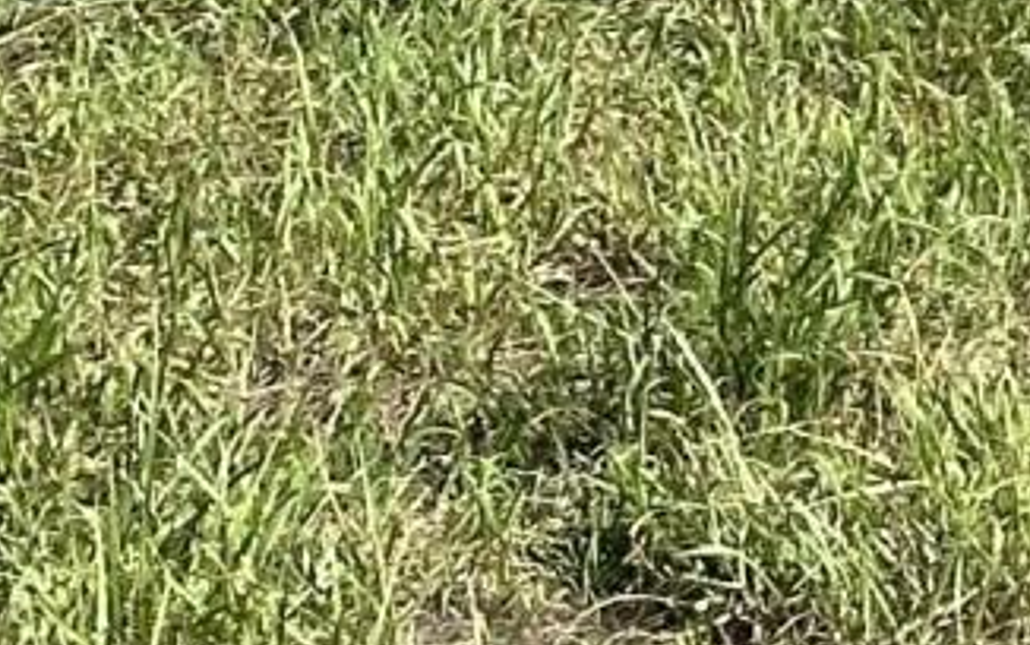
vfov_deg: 4.1
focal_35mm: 312
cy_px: -1132
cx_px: 1902
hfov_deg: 6.6
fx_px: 8761
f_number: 1.78
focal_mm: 6.86
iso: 64
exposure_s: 1/2410
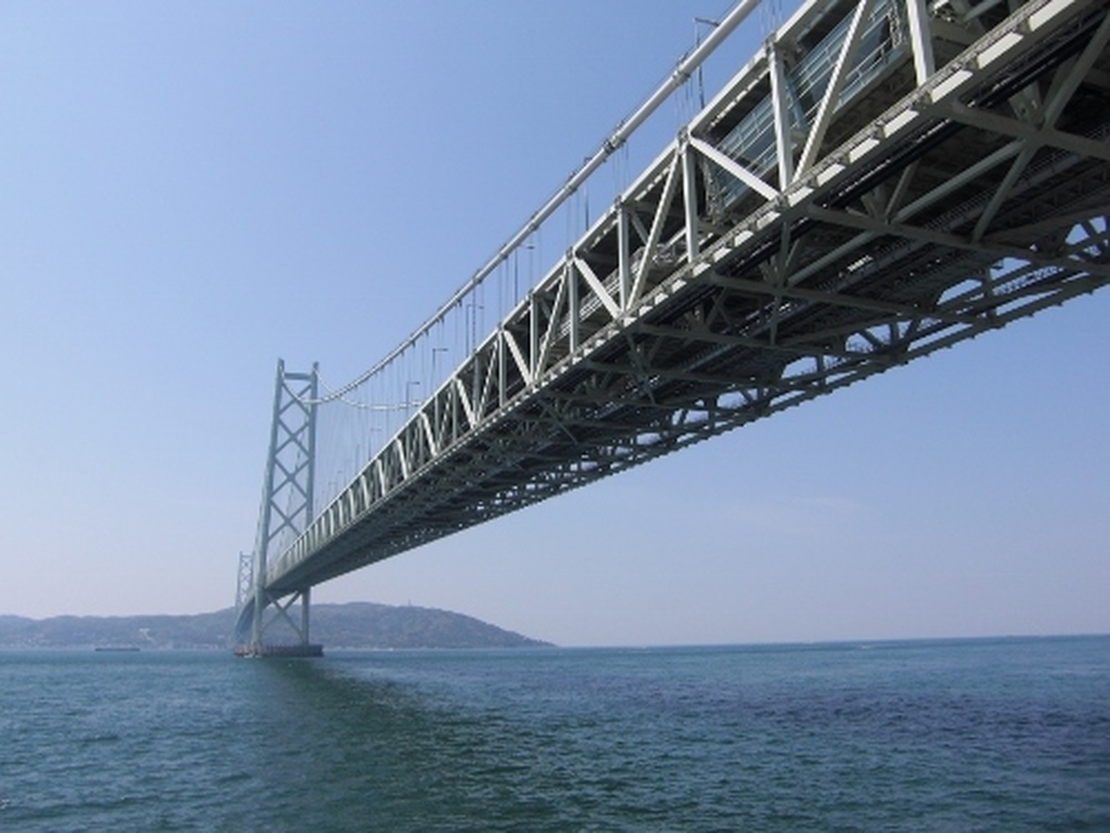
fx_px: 898
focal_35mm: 28
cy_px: 416
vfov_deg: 49.7
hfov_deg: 63.4
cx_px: 555
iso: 50
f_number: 7
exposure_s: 1/250
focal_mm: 4.9
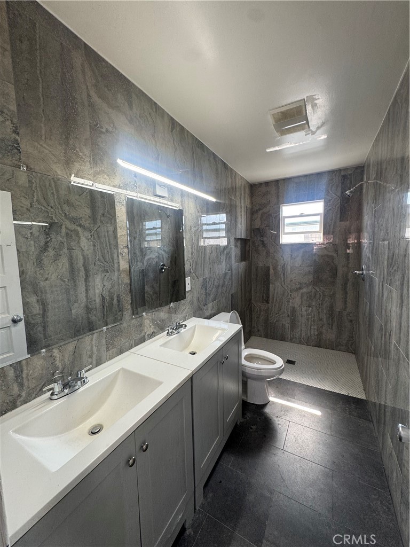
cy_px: 274
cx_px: 205
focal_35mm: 14
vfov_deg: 102.1
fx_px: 221
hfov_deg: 85.7
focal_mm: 2.22
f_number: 2.2
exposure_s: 1/120
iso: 125
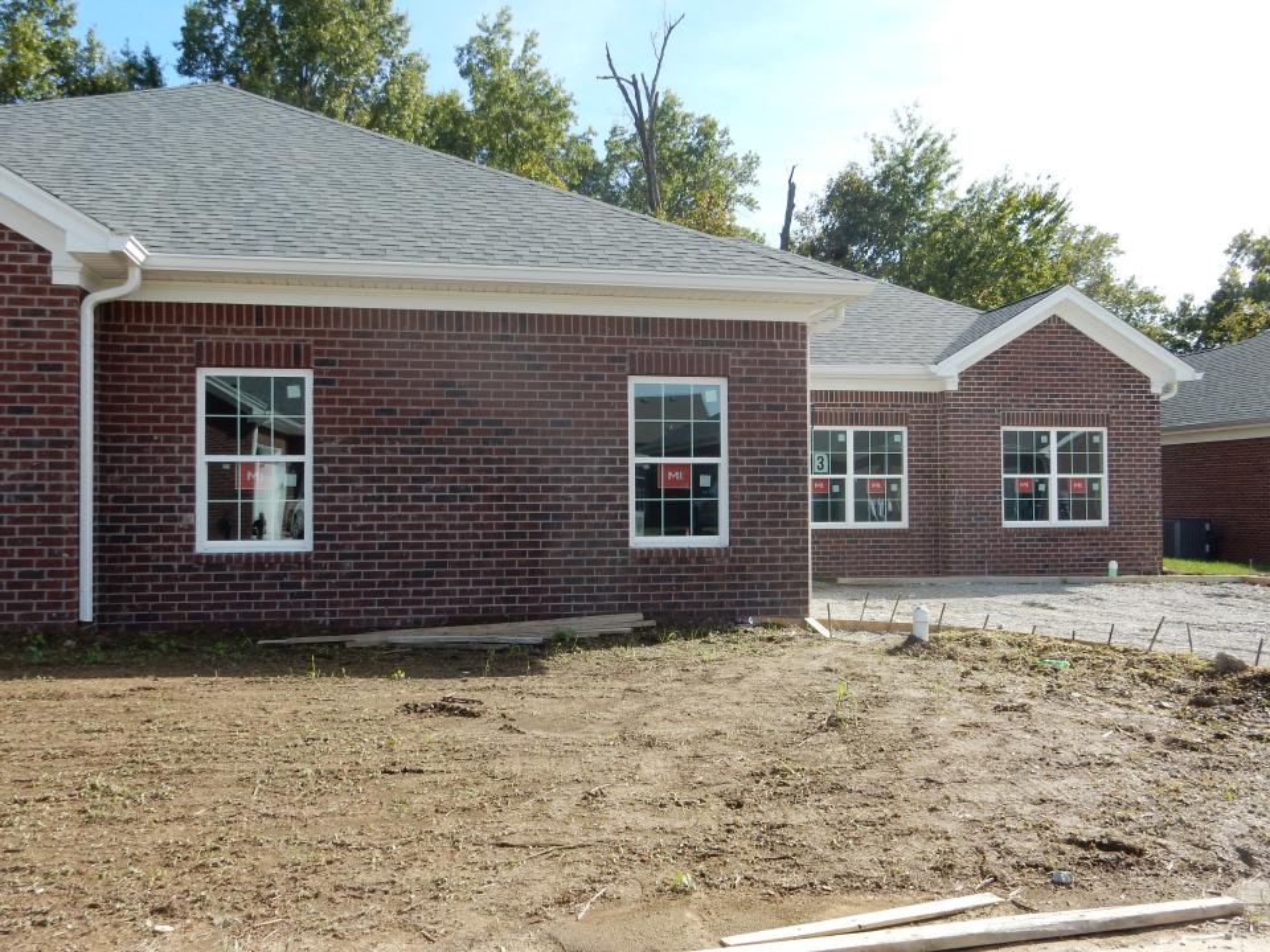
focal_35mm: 30
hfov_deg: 60.0
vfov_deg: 46.8
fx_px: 1101
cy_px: 476
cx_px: 635
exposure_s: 1/640
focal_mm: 5.4
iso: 125
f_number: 4
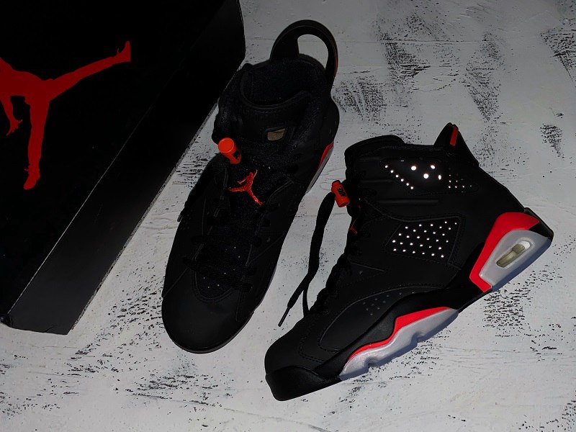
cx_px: 288
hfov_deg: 67.3
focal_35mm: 26
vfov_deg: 53.1
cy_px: 216
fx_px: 433
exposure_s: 1/43
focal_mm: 4.25
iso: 50
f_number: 1.8
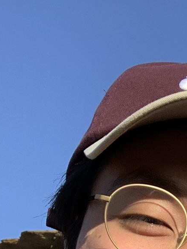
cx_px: 305
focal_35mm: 113
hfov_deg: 12.3
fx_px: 814
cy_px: 398
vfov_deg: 15.7
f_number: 2.2
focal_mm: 2.87
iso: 16
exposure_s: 1/1208
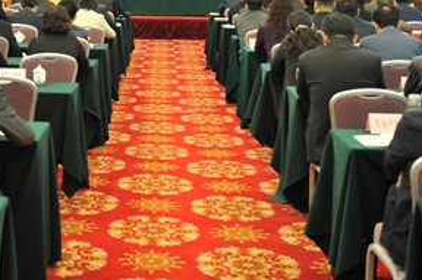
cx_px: 106
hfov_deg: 27.4
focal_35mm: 73
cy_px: 10
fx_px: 854
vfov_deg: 18.2
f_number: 3.2
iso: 2000
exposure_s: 1/100
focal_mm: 35
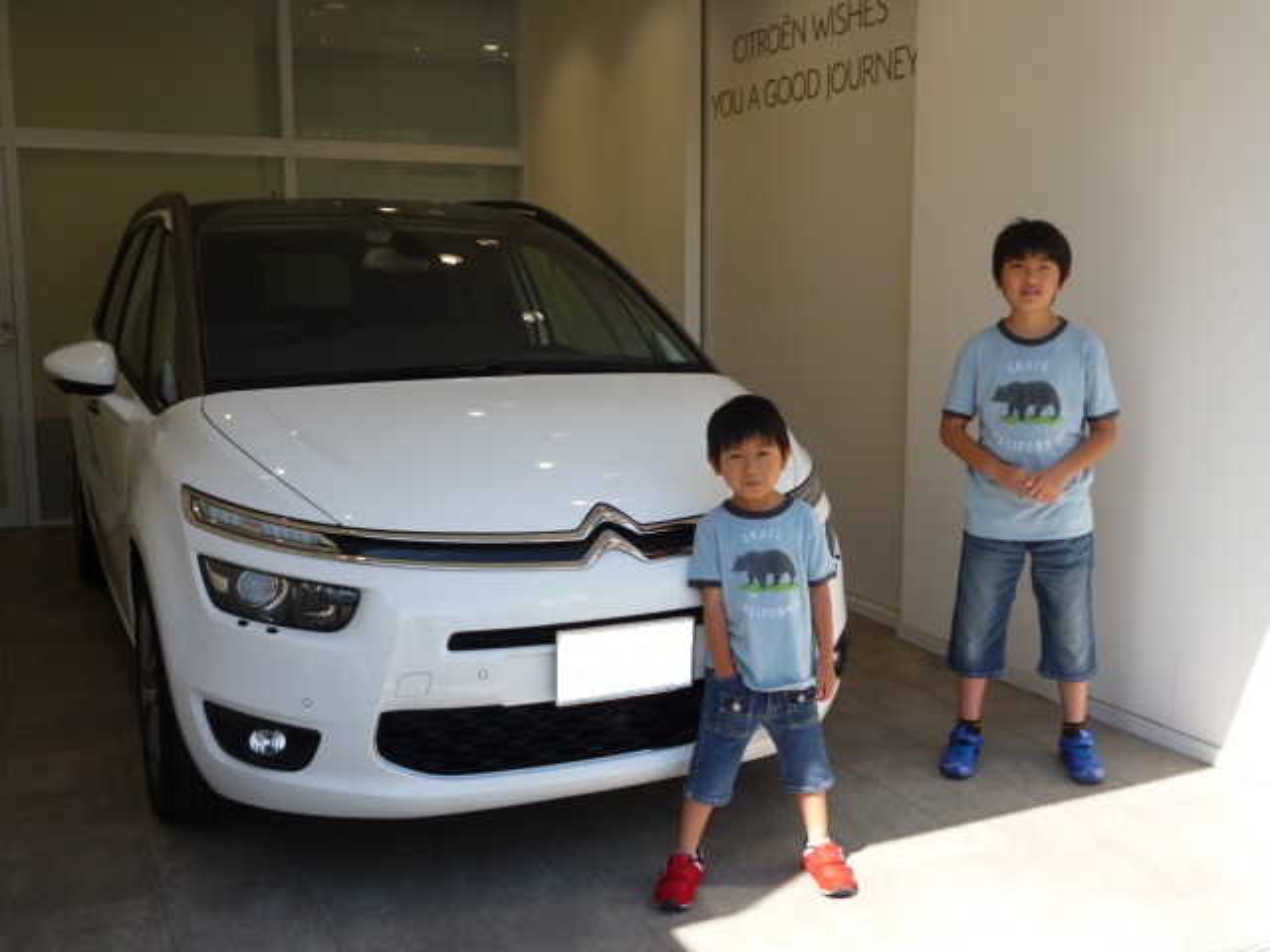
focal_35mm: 36
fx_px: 1321
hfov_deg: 51.4
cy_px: 476
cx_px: 635
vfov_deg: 39.7
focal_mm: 6.4
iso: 100
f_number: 3.5
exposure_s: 1/320
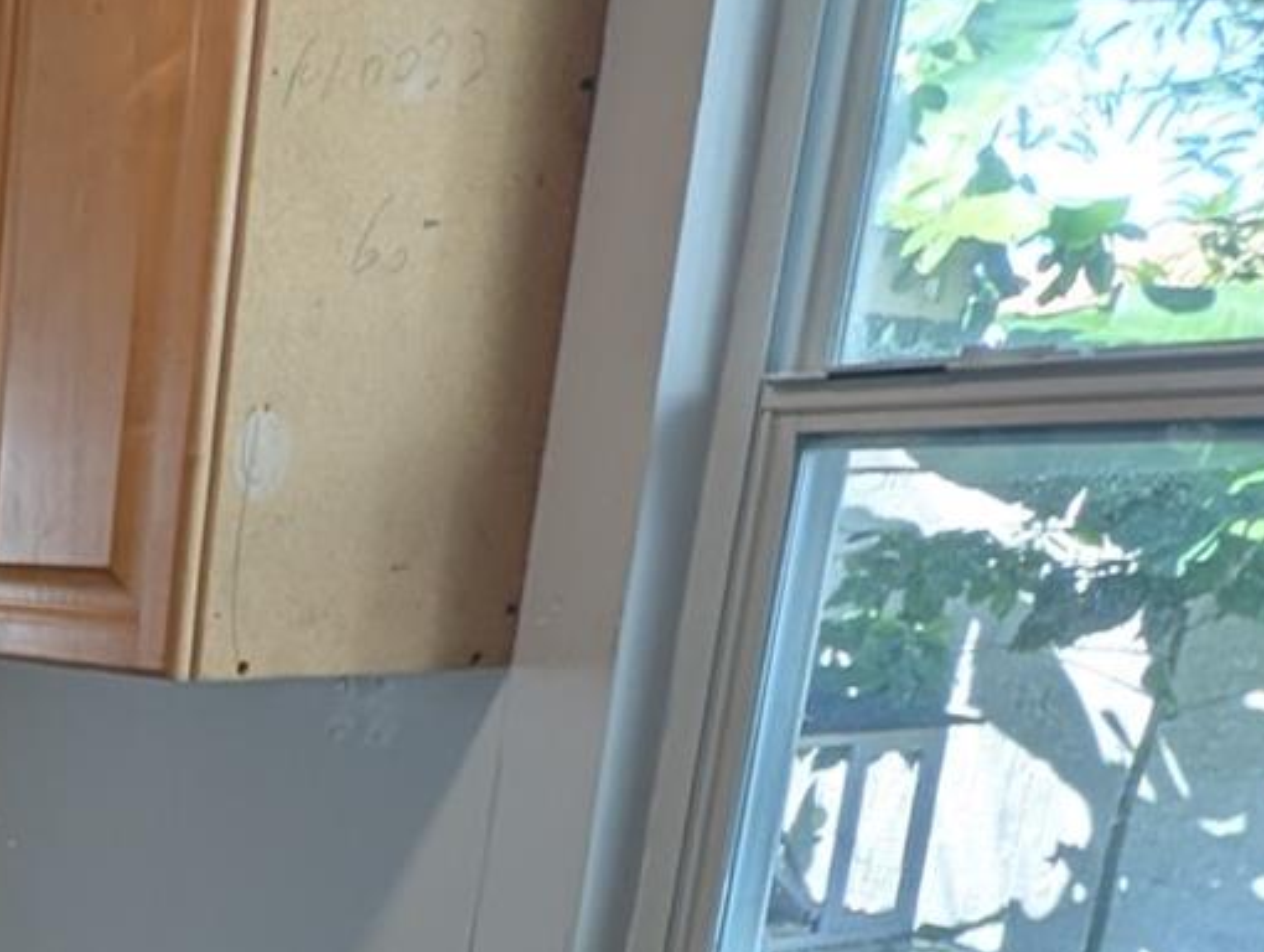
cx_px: -538
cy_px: 1007
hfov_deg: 28.7
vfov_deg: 28.0
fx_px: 1755
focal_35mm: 48
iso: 52
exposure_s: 1/120
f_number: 1.95
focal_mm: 2.23
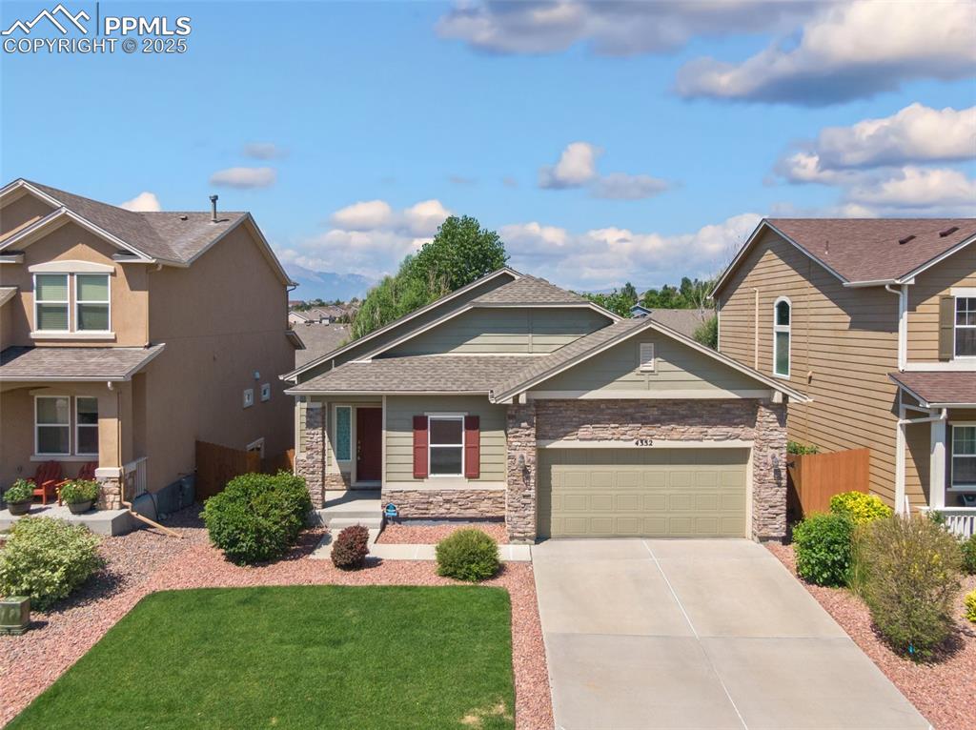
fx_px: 676
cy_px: 365
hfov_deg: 71.6
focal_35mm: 24
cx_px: 488
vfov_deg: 56.7
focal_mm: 4.39
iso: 100
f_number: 2.8
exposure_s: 1/60
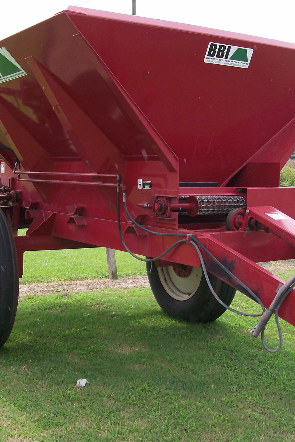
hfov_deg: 26.5
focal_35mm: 51
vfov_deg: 38.9
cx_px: 149
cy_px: 223
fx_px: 627
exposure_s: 1/691
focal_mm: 6
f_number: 2.7
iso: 80
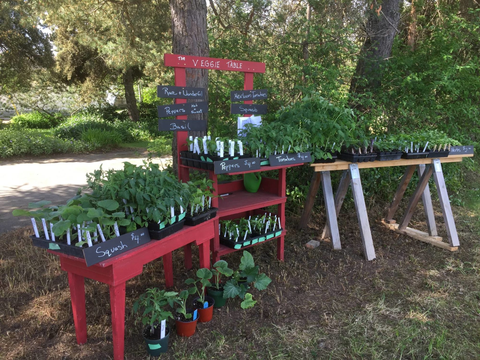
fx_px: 402
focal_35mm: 29
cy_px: 180
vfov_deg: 48.2
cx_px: 240
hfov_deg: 61.7
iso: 32
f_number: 2.2
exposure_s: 1/187
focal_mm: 4.15
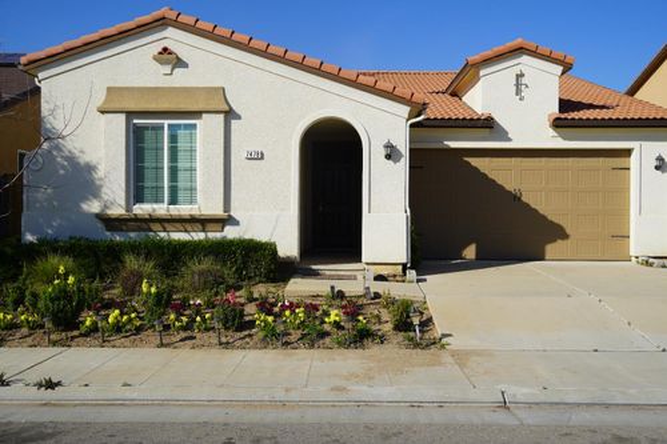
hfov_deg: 55.1
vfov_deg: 38.3
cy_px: 222
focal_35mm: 34
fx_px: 639
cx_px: 334
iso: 100
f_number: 5
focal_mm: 23
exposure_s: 1/1000
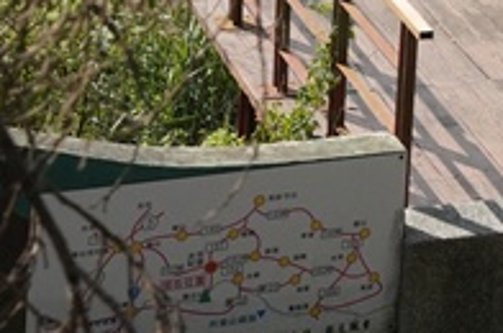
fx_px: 2490
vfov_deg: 7.4
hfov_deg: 10.6
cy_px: -332
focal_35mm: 179
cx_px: 988
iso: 2500
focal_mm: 34.1
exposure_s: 1/3200
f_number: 10
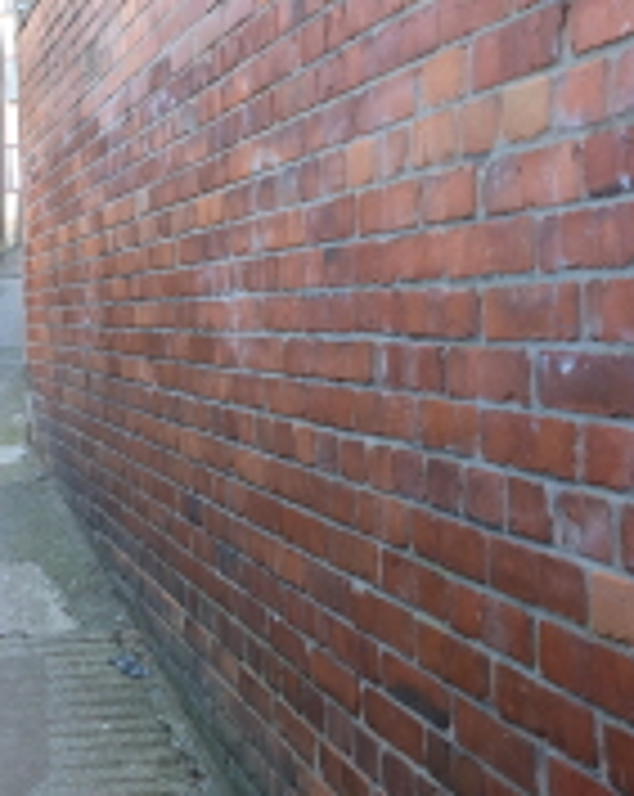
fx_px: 1199
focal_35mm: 51
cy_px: 362
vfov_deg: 36.7
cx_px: -45
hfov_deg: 27.4
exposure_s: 1/100
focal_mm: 16
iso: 200
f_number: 2.8
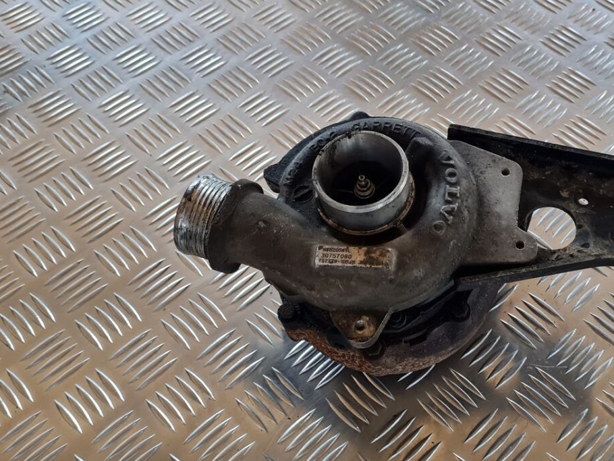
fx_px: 710
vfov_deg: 36.0
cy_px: 216
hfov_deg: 46.3
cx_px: 394
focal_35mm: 40
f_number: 1.8
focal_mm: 5.4
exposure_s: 1/100
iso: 125
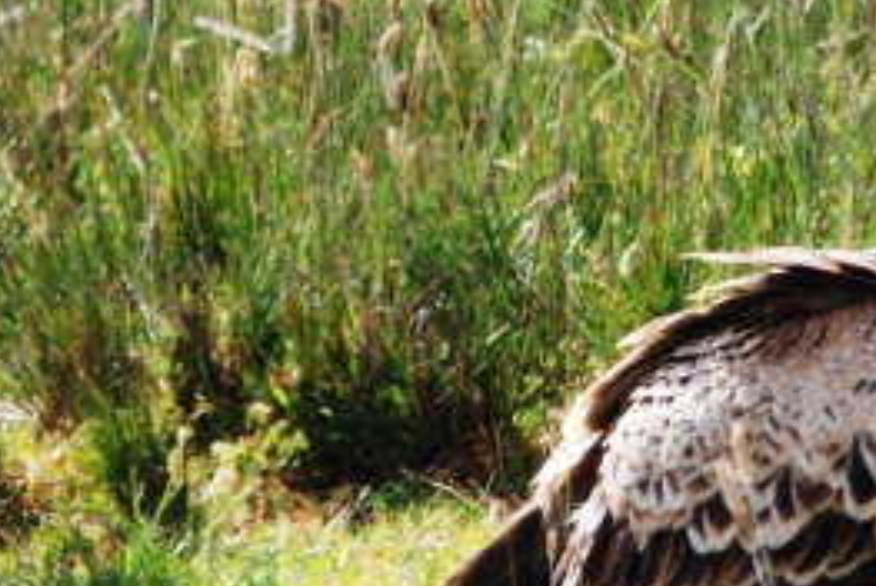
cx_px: 456
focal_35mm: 2918
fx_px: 71082
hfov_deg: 0.7
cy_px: 118
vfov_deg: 0.5
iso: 320
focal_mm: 500
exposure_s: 1/500
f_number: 6.3
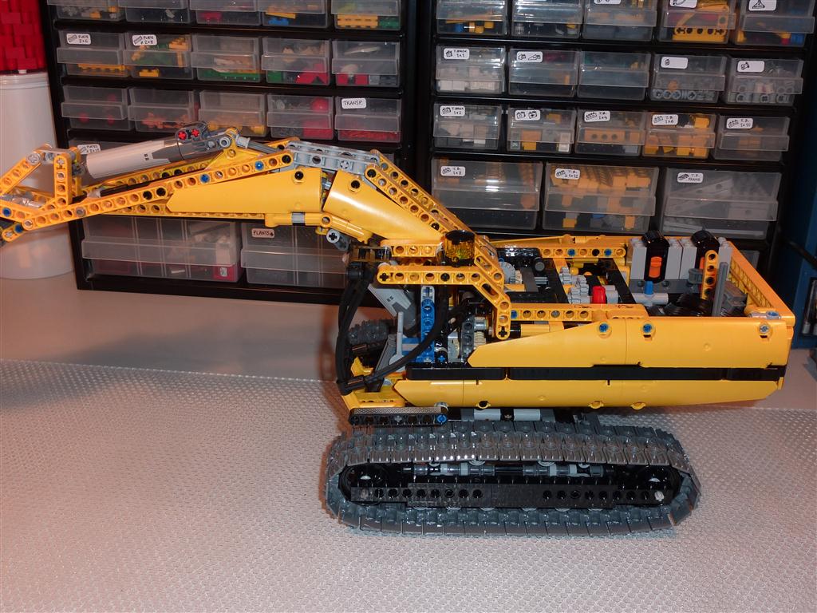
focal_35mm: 37
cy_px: 306
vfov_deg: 38.7
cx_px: 408
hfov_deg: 50.1
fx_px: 873
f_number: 3.6
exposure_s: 1/30
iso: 100
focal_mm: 6.1
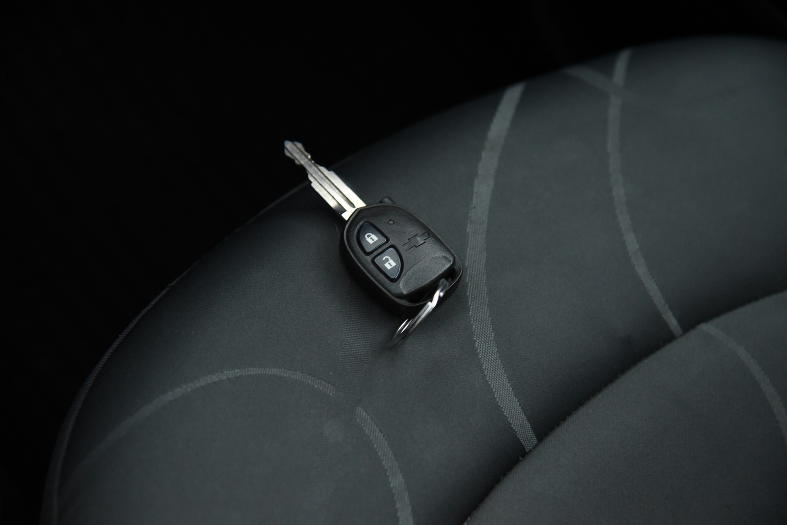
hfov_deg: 34.5
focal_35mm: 58
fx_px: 1268
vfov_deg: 23.4
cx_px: 394
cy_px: 262
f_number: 4
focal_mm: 58
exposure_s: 1/20
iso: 4000
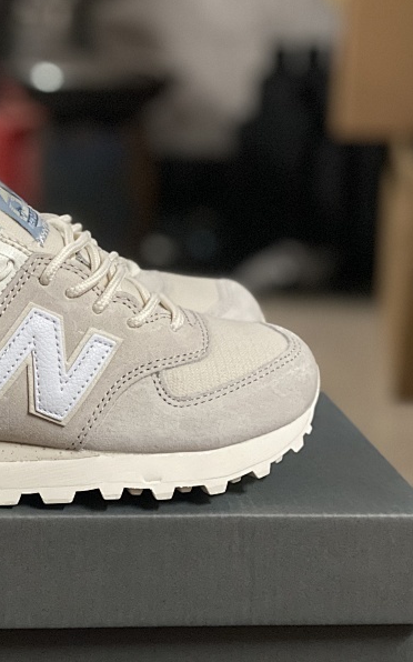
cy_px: 330
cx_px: 32
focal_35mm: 74
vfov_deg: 27.9
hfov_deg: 17.3
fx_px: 1334
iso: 400
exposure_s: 1/33
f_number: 2
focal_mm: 6
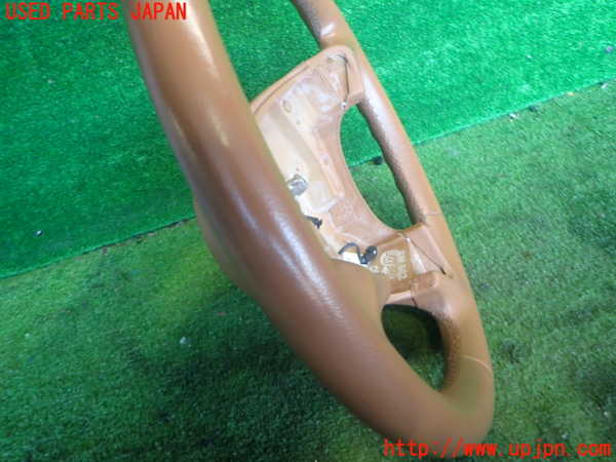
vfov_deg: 54.9
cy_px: 231
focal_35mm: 25
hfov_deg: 69.4
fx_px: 445
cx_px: 308
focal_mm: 4.5
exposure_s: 1/40
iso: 200
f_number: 2
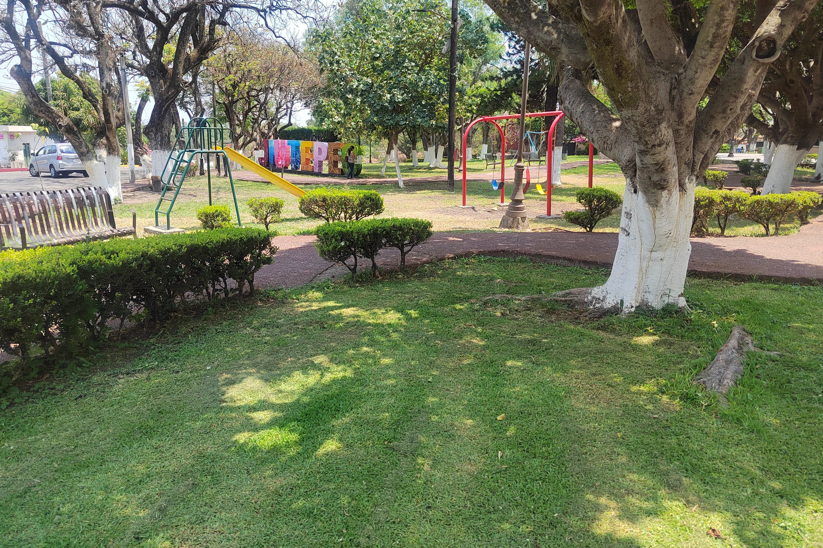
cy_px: 240
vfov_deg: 53.0
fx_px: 549
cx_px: 412
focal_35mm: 24
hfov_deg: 73.7
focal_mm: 5.52
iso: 247
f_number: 1.9
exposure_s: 1/801
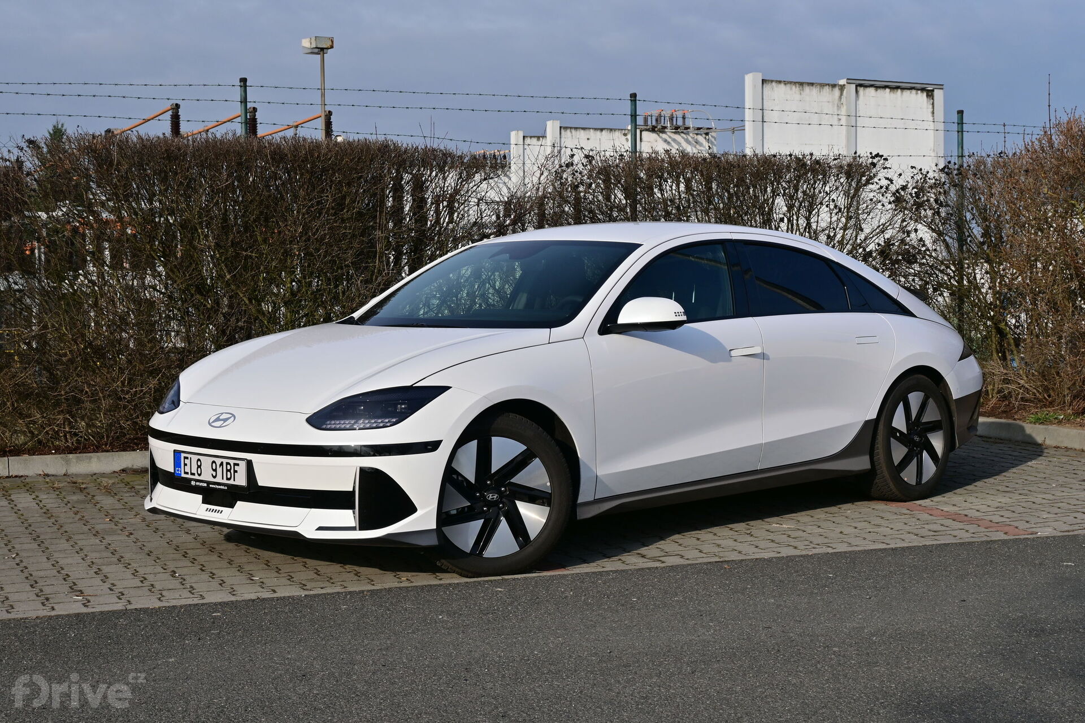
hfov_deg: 35.9
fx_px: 1673
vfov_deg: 24.4
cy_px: 362
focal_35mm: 56
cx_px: 542
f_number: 10
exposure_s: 1/400
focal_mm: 37
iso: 100
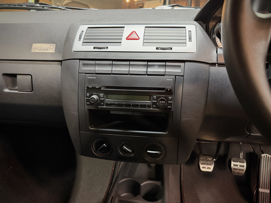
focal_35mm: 24
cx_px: 136
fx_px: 188
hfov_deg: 71.6
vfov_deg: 56.8
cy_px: 102
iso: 800
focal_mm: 6.76
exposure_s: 1/33
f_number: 1.78
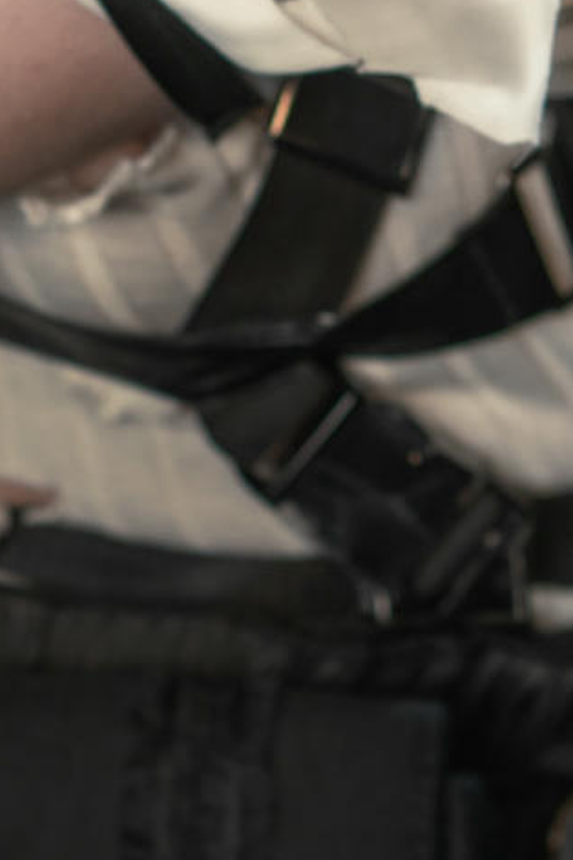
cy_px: -265
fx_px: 5324
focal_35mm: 223
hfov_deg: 6.2
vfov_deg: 9.1
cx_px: 376
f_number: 3.2
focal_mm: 35
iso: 200
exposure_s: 1/30
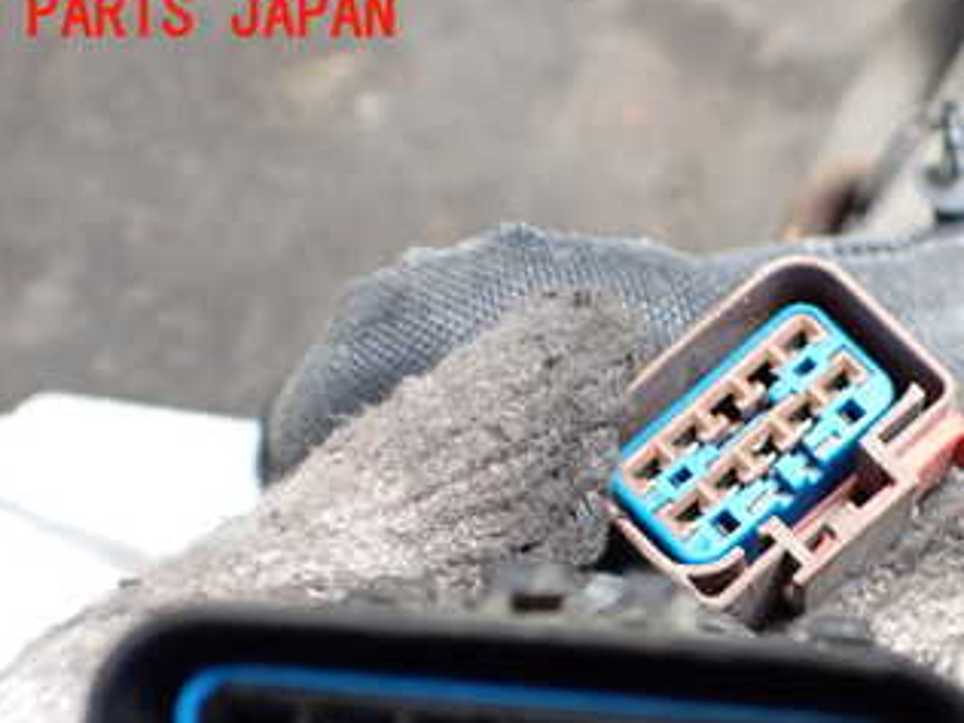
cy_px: 665
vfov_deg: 24.8
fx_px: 1587
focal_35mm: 57
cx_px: 757
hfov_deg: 32.9
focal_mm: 5.4
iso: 320
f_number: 2.3
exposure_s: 1/125
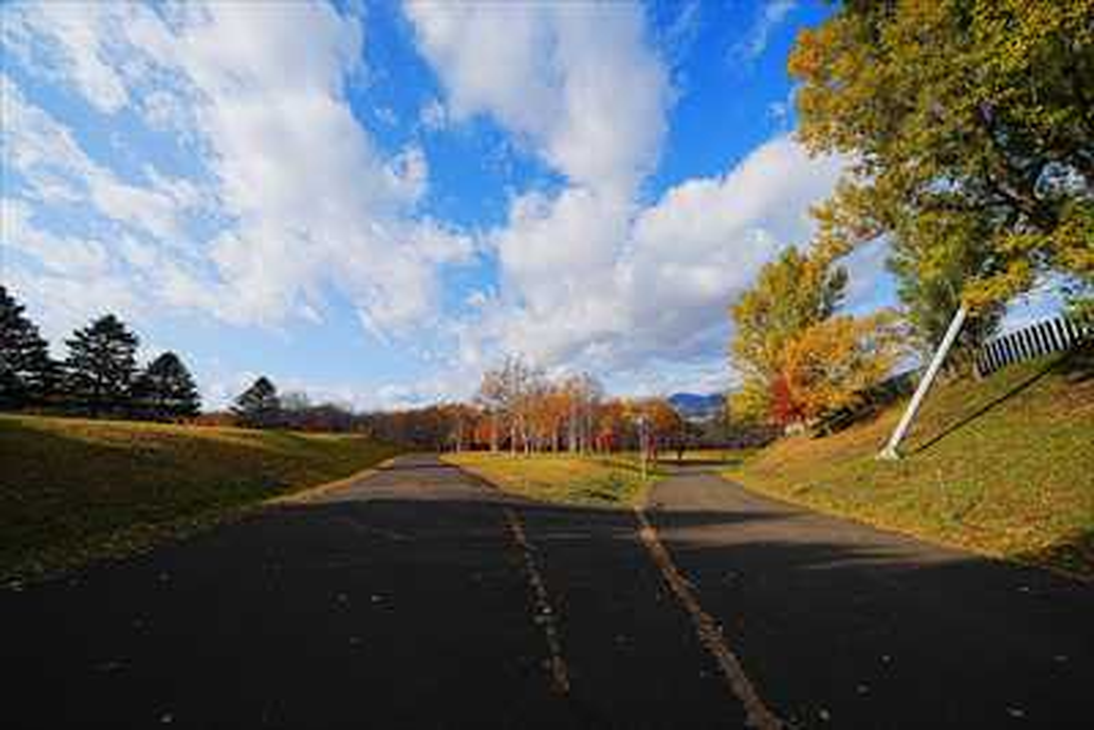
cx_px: 547
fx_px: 365
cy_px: 365
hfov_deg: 112.6
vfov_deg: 90.1
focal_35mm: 12
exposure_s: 1/320
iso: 100
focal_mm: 12
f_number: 8
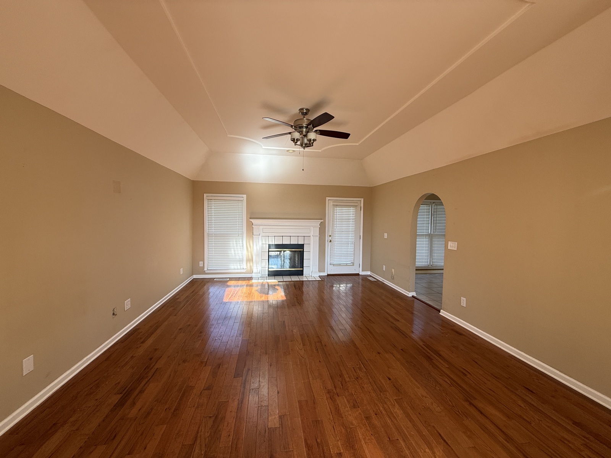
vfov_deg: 85.7
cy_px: 229
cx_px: 306
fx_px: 247
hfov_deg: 102.1
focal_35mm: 14
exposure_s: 1/99
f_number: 2.2
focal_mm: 2.22
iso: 50
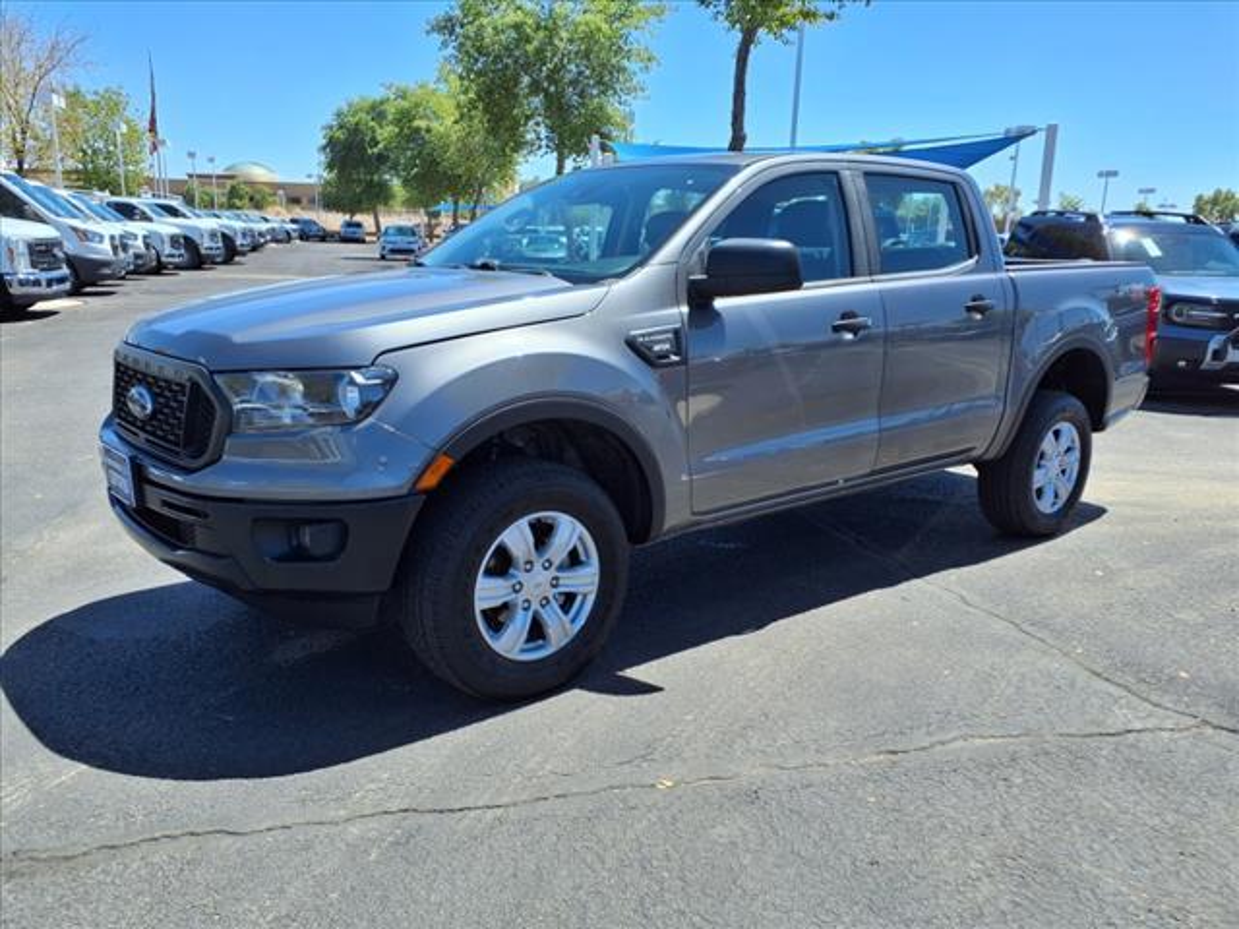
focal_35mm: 27
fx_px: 966
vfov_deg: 51.4
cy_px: 464
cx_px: 620
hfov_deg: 65.3
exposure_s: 1/1667
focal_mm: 3.58
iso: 40
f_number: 1.9
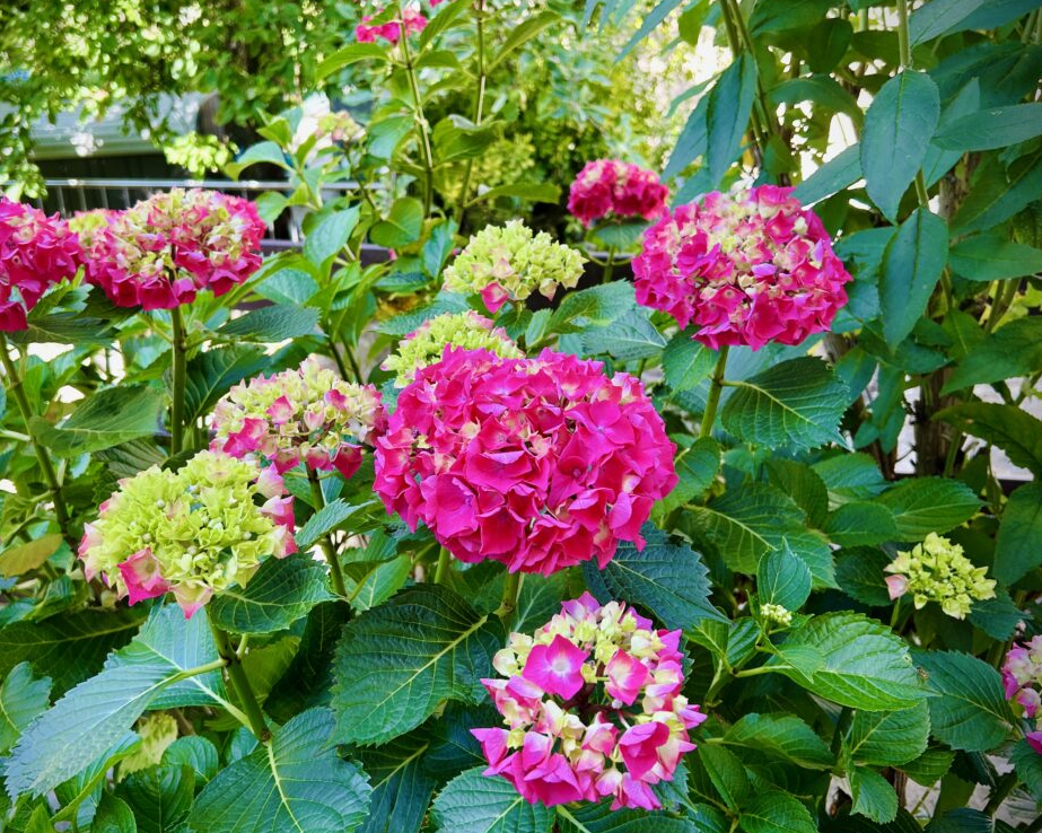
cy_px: 391
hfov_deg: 54.0
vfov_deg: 44.5
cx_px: 444
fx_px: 1017
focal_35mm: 33
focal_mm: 5.7
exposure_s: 1/123
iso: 32
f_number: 1.5
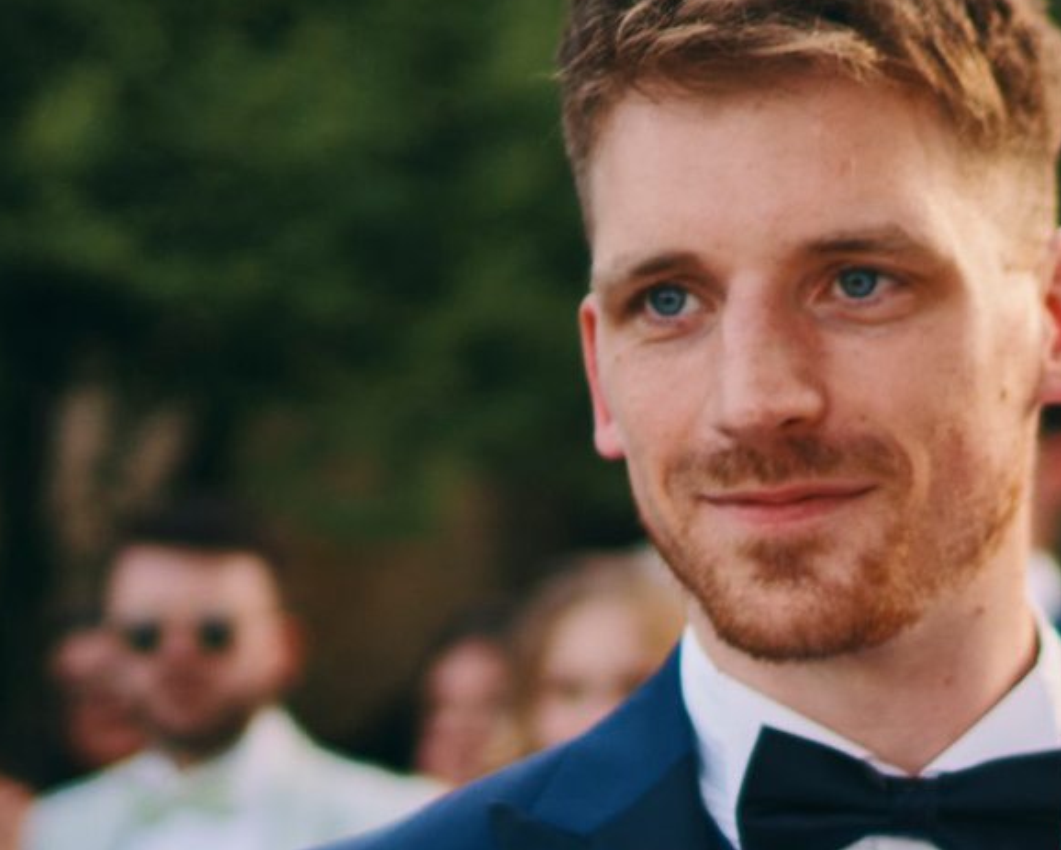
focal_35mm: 142
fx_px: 4461
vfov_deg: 10.8
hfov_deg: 13.3
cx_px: 1191
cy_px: 855
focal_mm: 35
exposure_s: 1/2500
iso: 200
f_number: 1.4
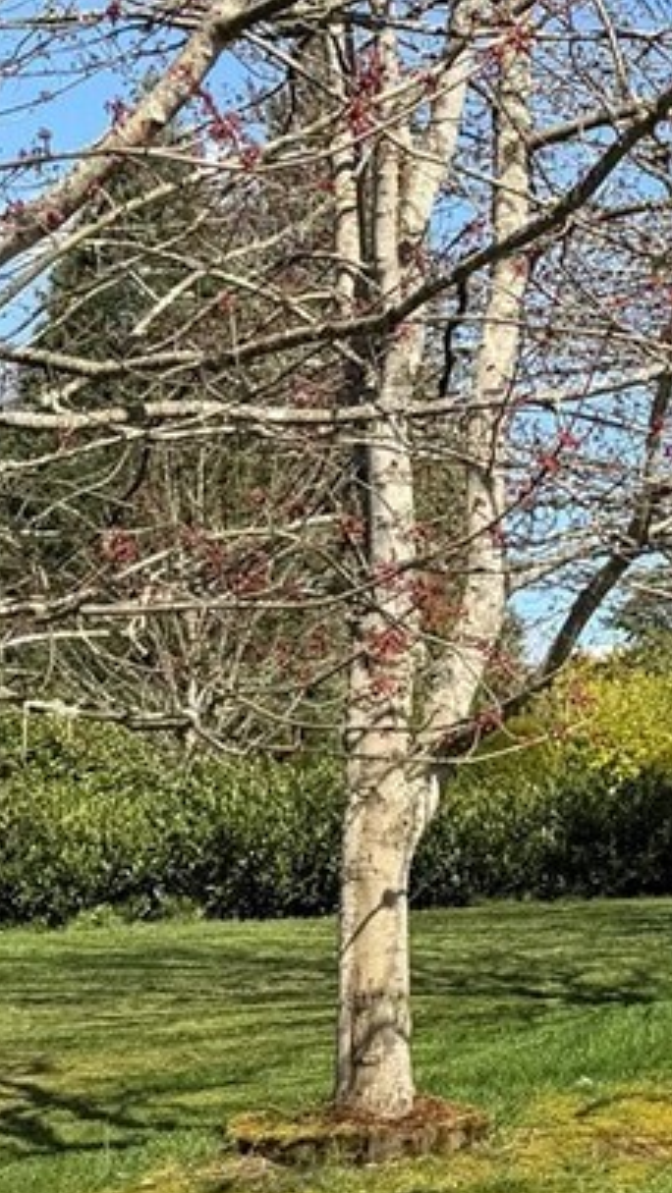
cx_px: 1388
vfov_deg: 22.9
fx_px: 2944
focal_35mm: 93
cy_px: 513
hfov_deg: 11.6
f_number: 1.78
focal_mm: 6.76
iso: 80
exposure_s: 1/2801
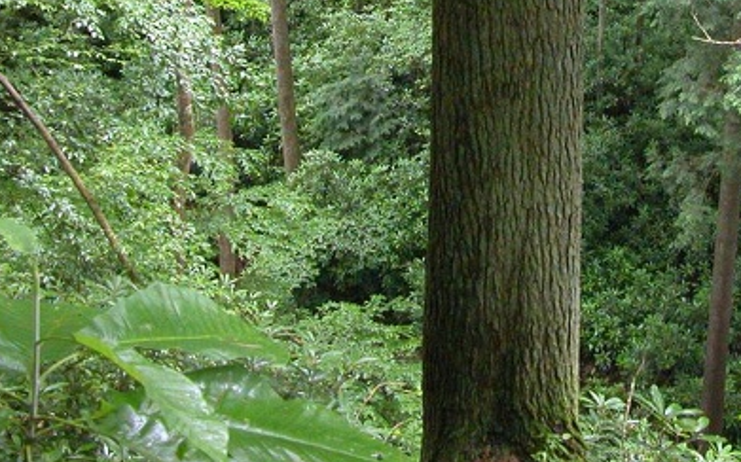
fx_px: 1474
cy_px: -78
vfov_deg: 17.1
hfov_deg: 28.0
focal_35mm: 73
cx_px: 517
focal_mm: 8.9
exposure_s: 1/60
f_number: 2.8
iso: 400
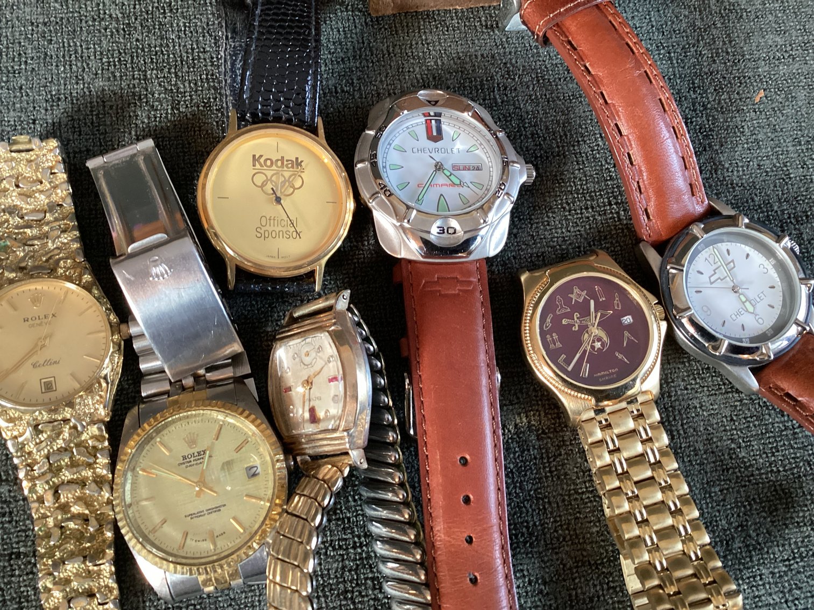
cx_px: 407
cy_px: 305
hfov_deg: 58.3
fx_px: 729
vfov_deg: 45.4
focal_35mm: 31
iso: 320
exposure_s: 1/50
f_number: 2.4
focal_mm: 3.3
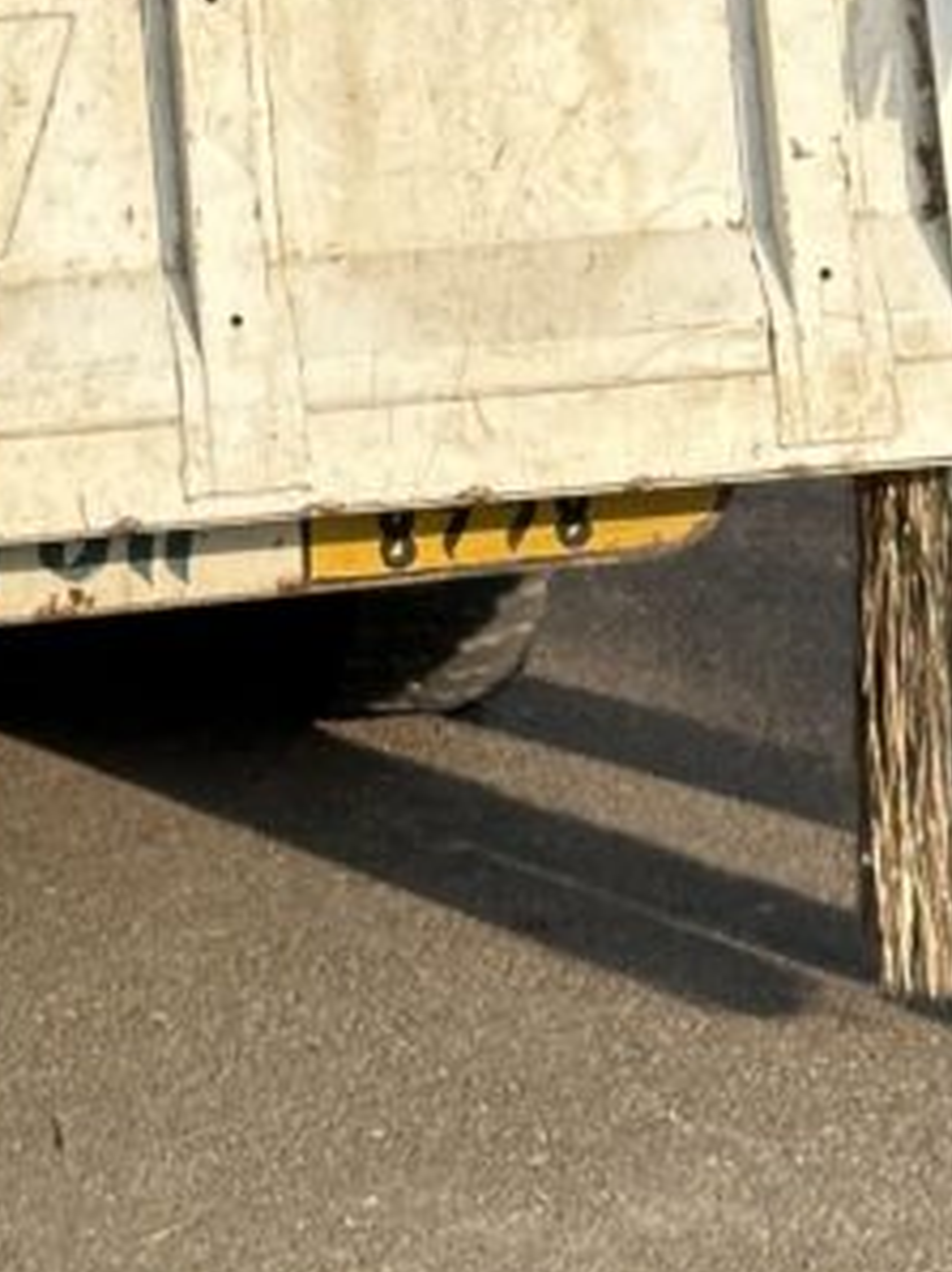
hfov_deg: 9.0
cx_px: 346
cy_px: -785
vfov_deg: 11.4
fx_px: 6059
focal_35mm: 165
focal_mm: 6.86
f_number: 1.78
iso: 64
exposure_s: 1/3257
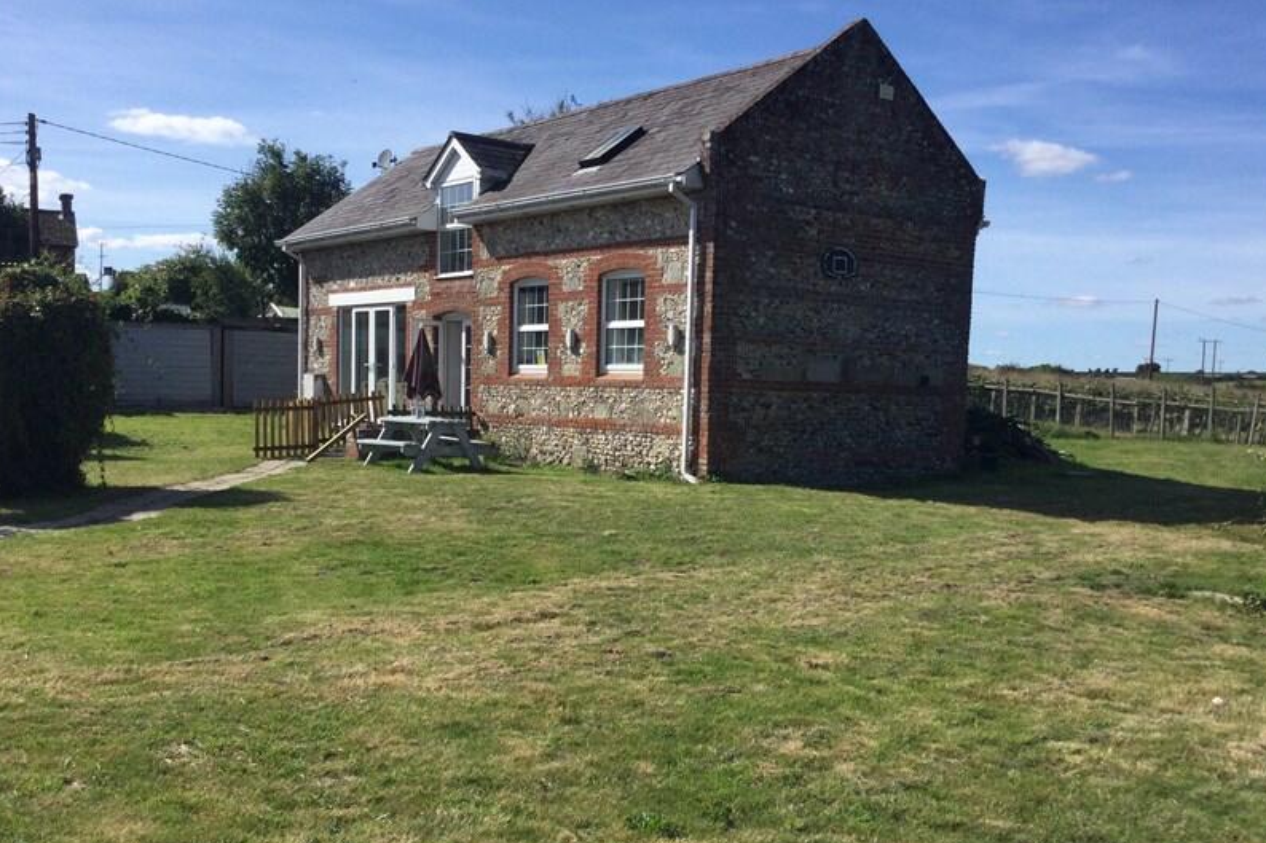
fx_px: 1301
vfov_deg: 35.9
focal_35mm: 37
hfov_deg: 51.9
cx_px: 611
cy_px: 466
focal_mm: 3.3
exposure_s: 1/1481
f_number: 2.4
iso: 25
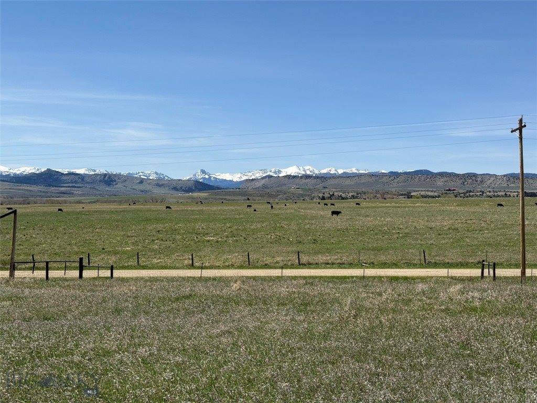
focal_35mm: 48
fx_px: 745
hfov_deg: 39.7
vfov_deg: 30.3
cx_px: 268
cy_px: 202
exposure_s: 1/6536
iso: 64
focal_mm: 6.76
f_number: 1.78
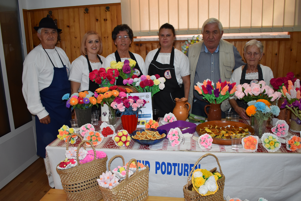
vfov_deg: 41.7
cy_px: 100
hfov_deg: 59.5
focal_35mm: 32
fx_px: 263
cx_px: 150
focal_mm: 21
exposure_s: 1/200
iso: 800
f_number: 3.8
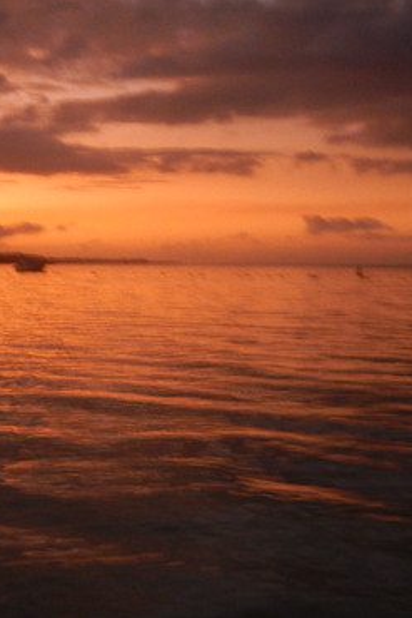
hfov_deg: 20.3
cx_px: 68
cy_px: 310
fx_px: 1132
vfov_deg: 30.5
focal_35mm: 66
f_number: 4.1
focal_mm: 8.4
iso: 450
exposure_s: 1/10
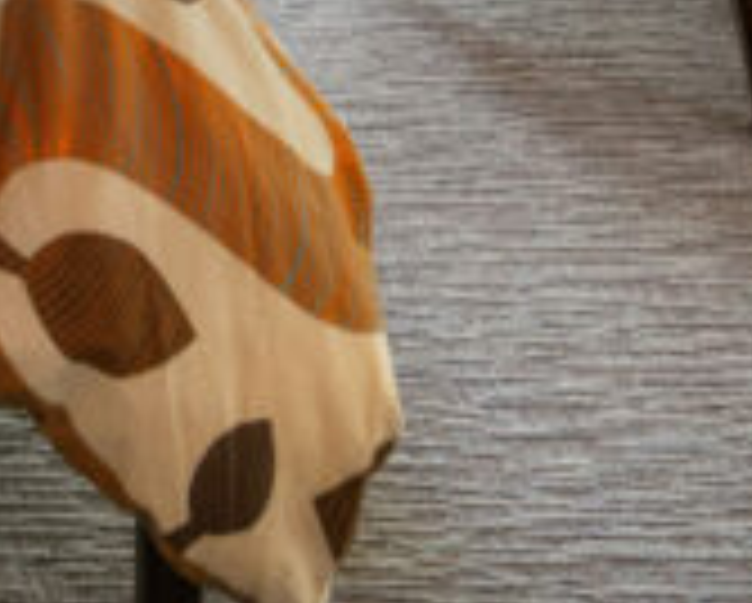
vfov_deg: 10.9
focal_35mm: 104
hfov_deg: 16.7
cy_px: -1089
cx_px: -369
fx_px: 2326
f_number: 9
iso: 400
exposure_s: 1/6
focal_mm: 15.5
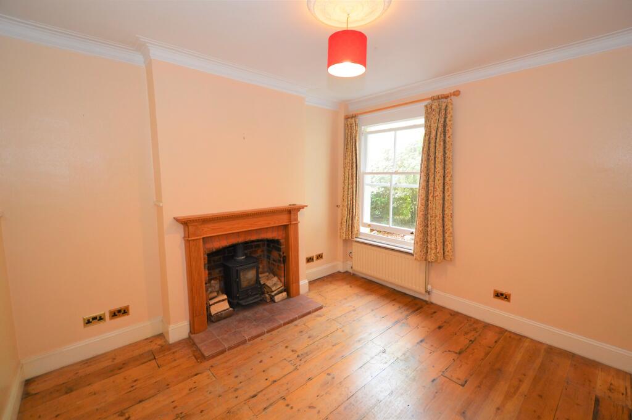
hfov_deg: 100.4
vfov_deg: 77.2
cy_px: 210
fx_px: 263
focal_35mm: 15
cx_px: 316
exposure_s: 1/60
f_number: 3.5
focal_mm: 10
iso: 500
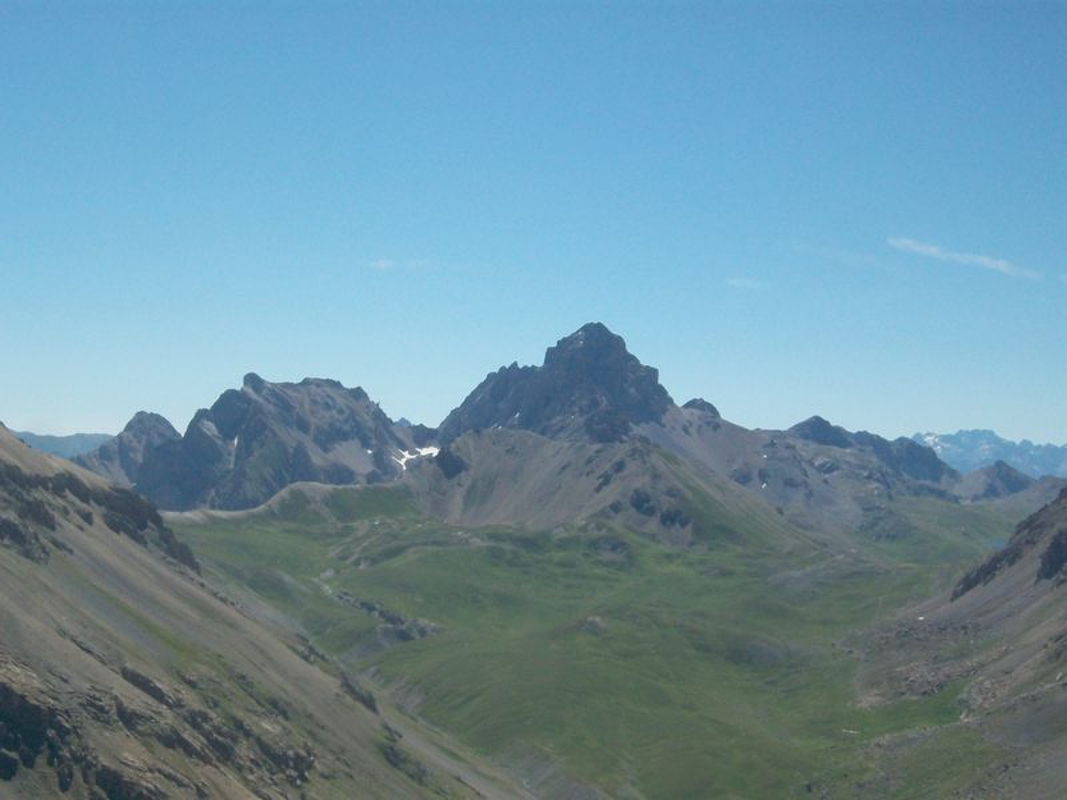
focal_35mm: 66
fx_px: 2034
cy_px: 400
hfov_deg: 29.4
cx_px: 534
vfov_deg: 22.3
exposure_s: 1/400
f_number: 7.9
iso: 80
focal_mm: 11
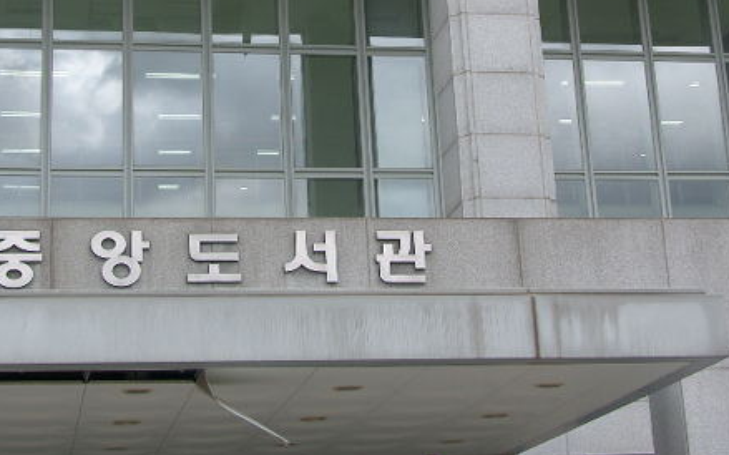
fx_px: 1688
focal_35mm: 85
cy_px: 80
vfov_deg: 15.2
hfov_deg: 24.3
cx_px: 287
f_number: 4.6
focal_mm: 14.2
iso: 50
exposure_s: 1/200
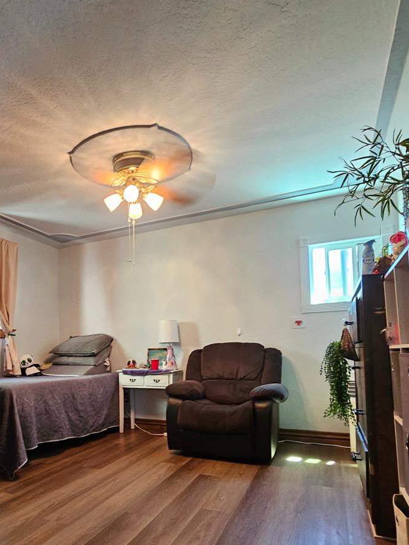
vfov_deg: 75.2
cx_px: 124
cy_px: 336
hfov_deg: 59.1
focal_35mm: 22
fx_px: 346
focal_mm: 2.2
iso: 320
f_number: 2.2
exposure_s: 1/30
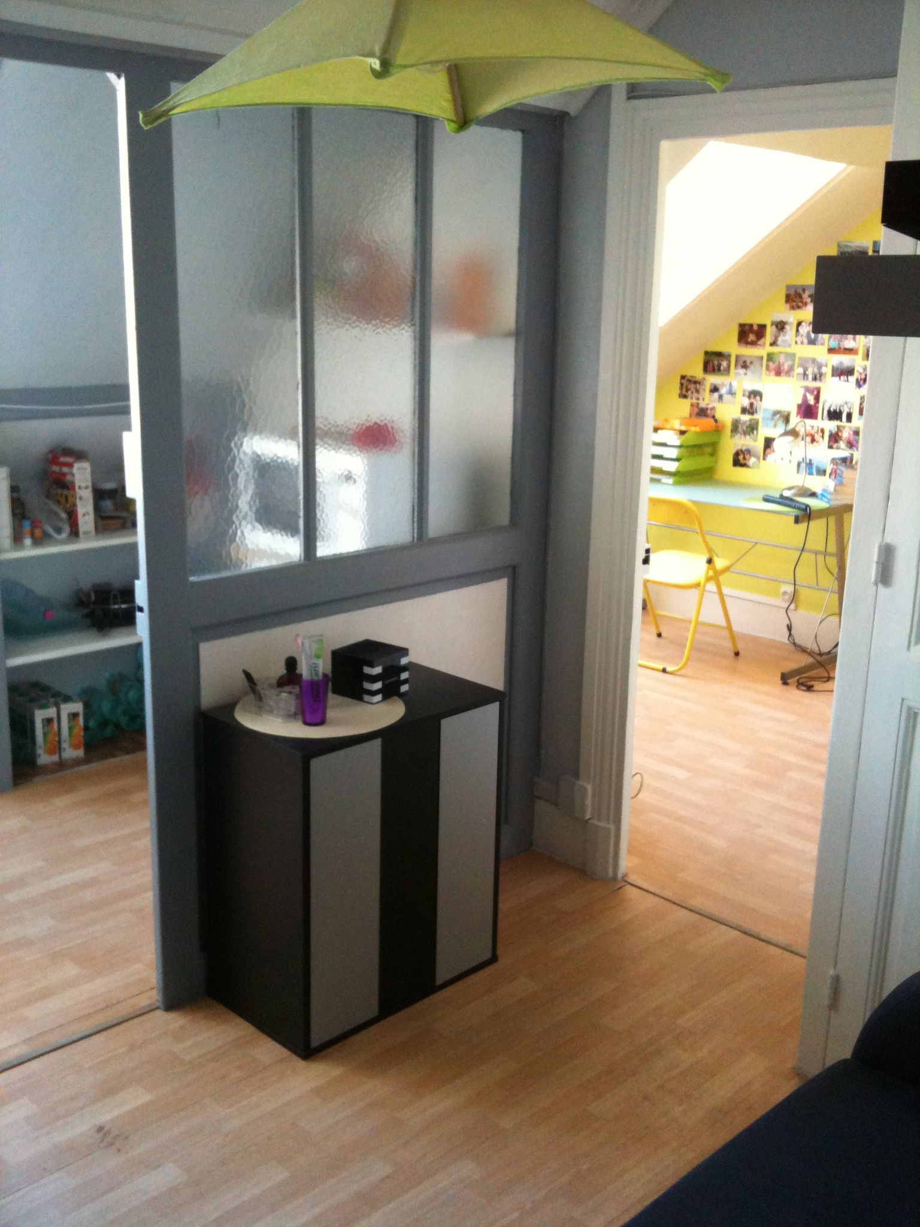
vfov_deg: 52.6
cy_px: 614
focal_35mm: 35
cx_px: 460
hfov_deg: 40.7
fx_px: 1240
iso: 200
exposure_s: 1/15
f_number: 2.8
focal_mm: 3.85
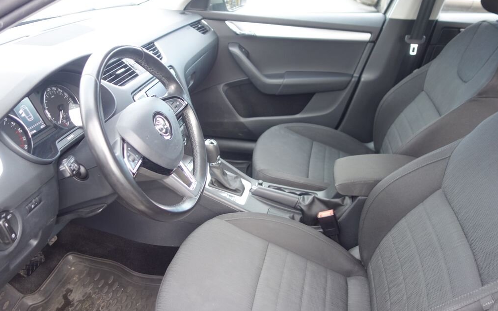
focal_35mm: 29
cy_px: 163
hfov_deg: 64.6
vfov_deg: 43.1
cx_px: 251
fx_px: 394
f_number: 1.8
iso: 125
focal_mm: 10.4
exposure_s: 1/40
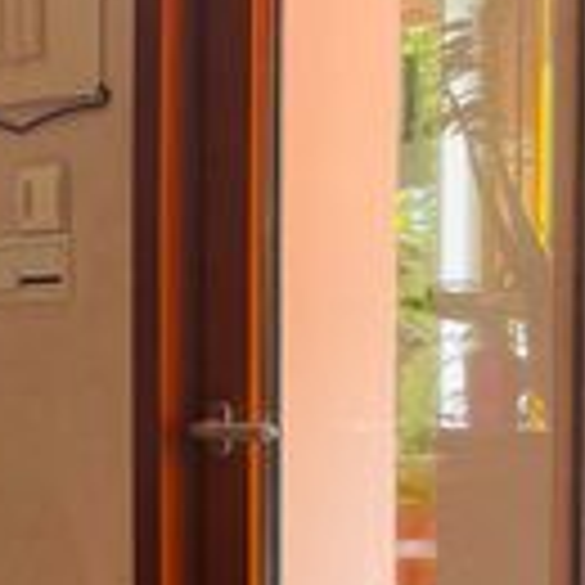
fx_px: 2027
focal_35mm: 106
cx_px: -662
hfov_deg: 13.5
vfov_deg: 16.4
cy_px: 400
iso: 80
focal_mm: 4.2
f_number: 1.6
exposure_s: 1/121
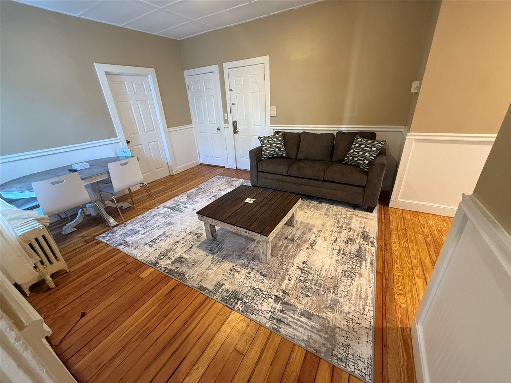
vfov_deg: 85.7
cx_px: 256
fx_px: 207
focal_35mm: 14
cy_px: 192
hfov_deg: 102.1
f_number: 2.2
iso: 400
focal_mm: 2.22
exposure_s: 1/60
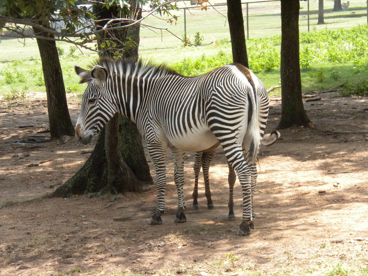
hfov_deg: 20.9
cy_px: 138
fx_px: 999
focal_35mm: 94
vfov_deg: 15.7
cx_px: 191
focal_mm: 15
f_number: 5.1
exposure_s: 1/435
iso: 263
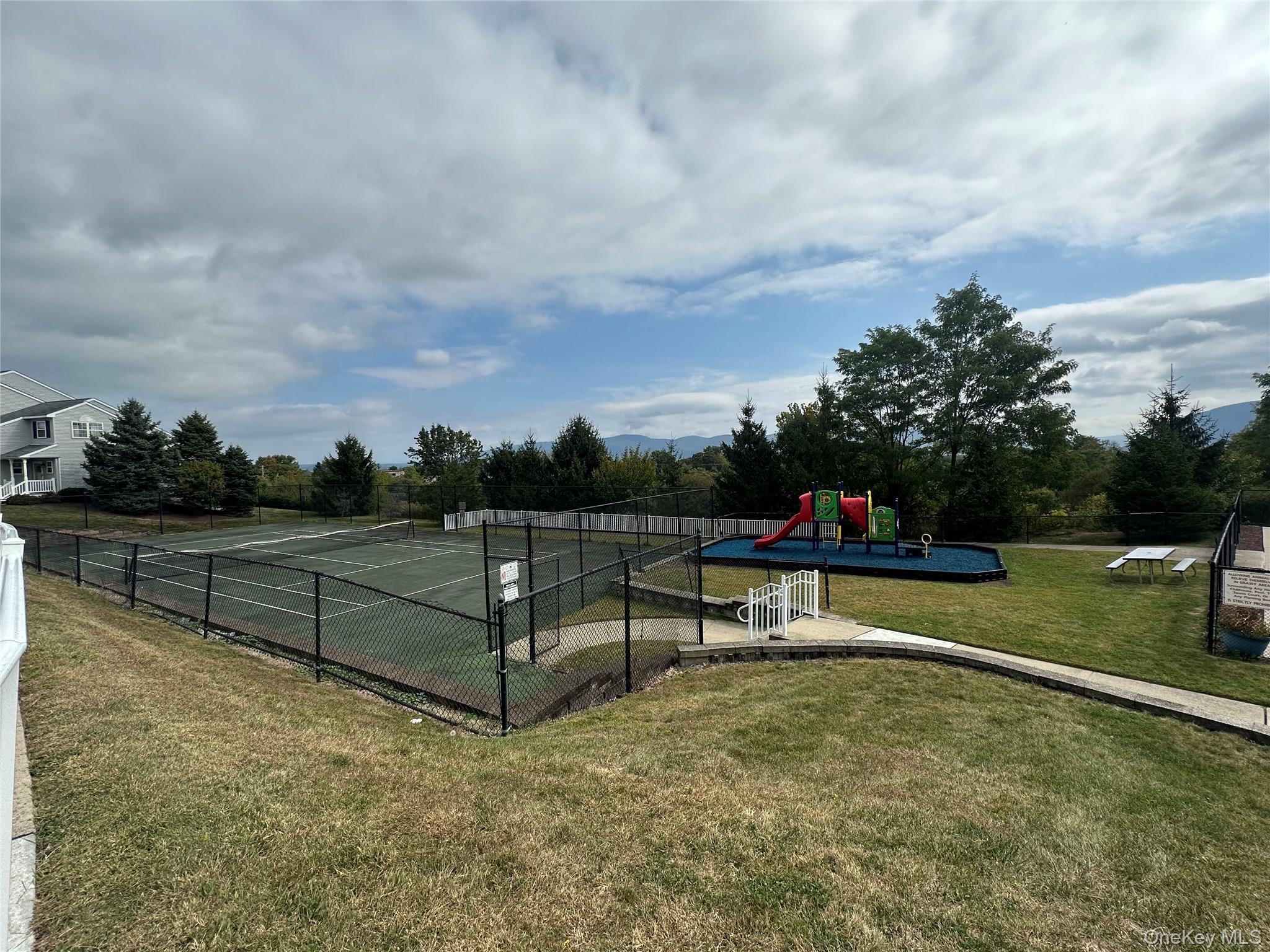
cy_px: 476
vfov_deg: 85.7
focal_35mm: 14
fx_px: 514
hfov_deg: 102.1
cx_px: 635
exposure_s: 1/2817
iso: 50
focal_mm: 2.22
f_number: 2.2
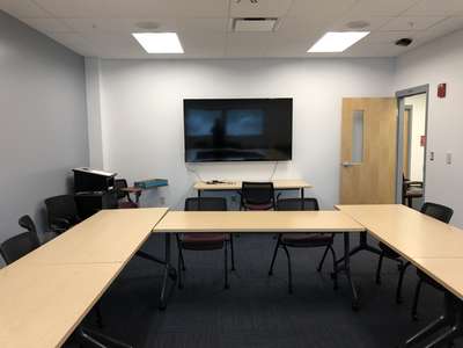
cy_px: 174
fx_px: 375
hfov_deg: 63.4
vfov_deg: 49.7
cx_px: 232
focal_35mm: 28
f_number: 1.8
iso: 40
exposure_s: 1/17
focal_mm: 4
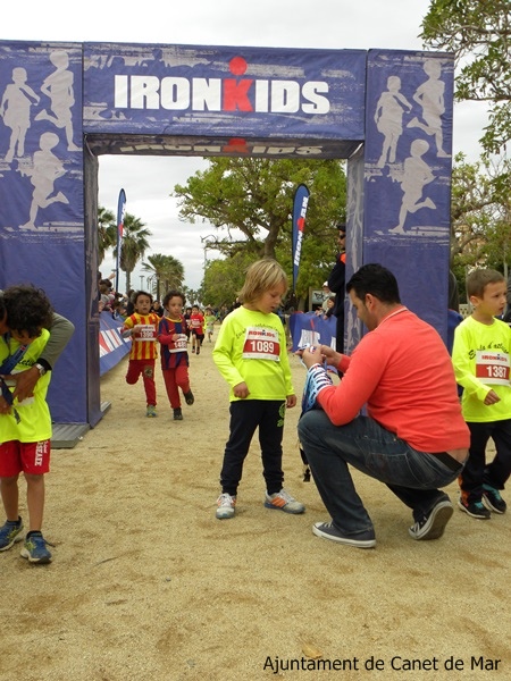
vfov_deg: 50.1
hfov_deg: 38.7
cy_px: 340
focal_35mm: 37
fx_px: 728
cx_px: 256
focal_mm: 6.6
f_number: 3.2
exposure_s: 1/310
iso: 65
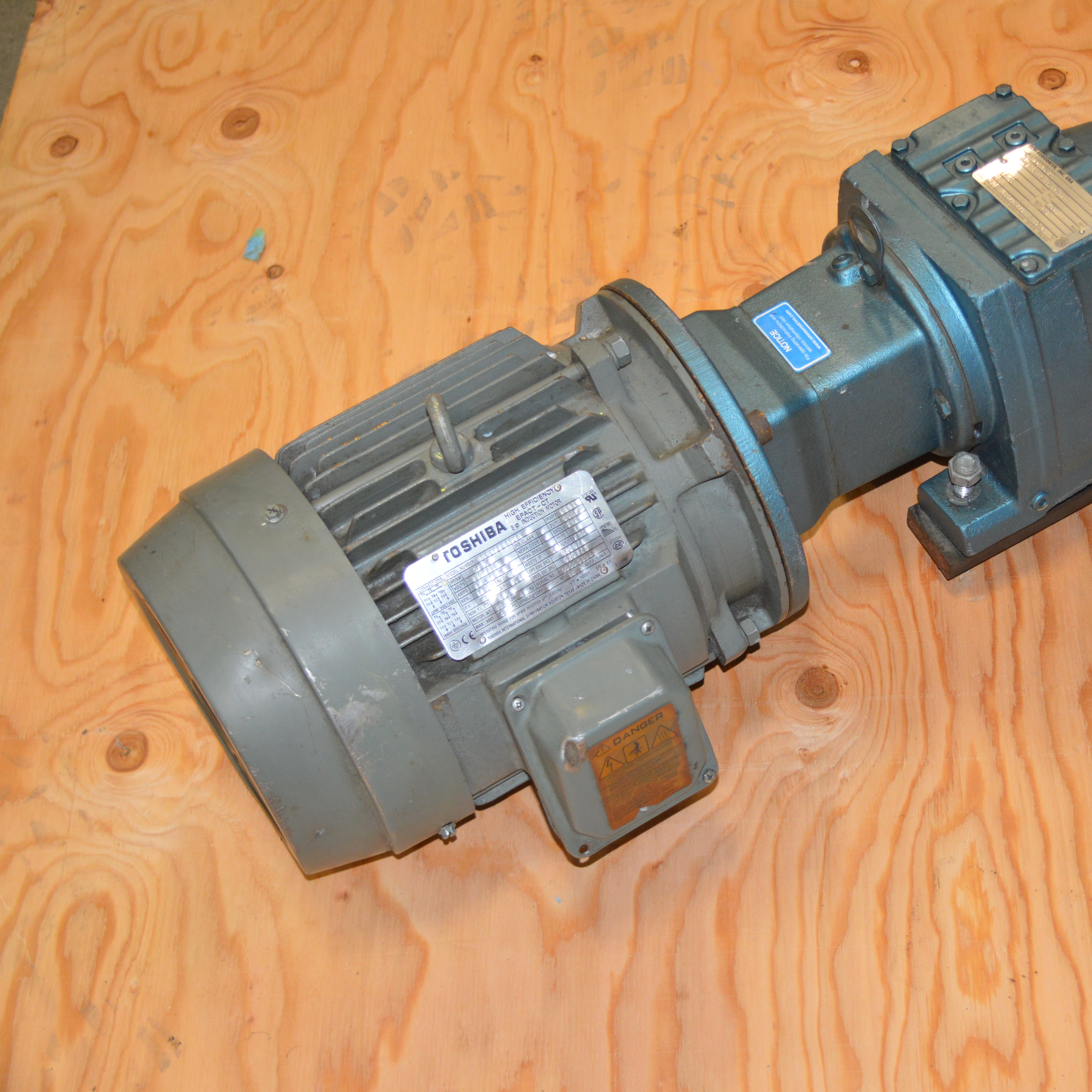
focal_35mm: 62
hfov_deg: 27.4
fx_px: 2213
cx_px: 800
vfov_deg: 27.7
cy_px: 549
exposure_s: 1/60
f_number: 4.8
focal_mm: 32
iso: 720
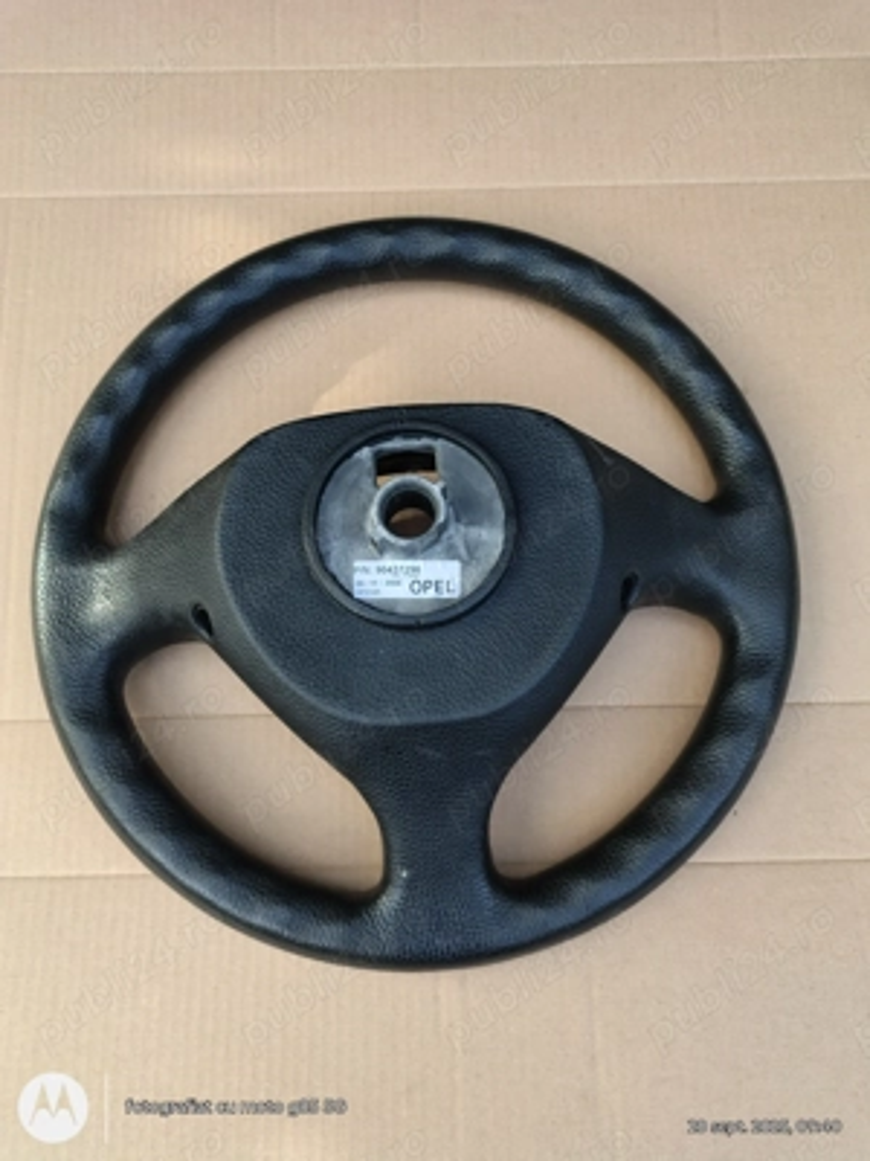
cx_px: 435
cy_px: 580
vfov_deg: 69.4
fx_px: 838
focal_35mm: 25
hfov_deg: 54.9
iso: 143
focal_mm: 4.71
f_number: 1.7
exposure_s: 1/141
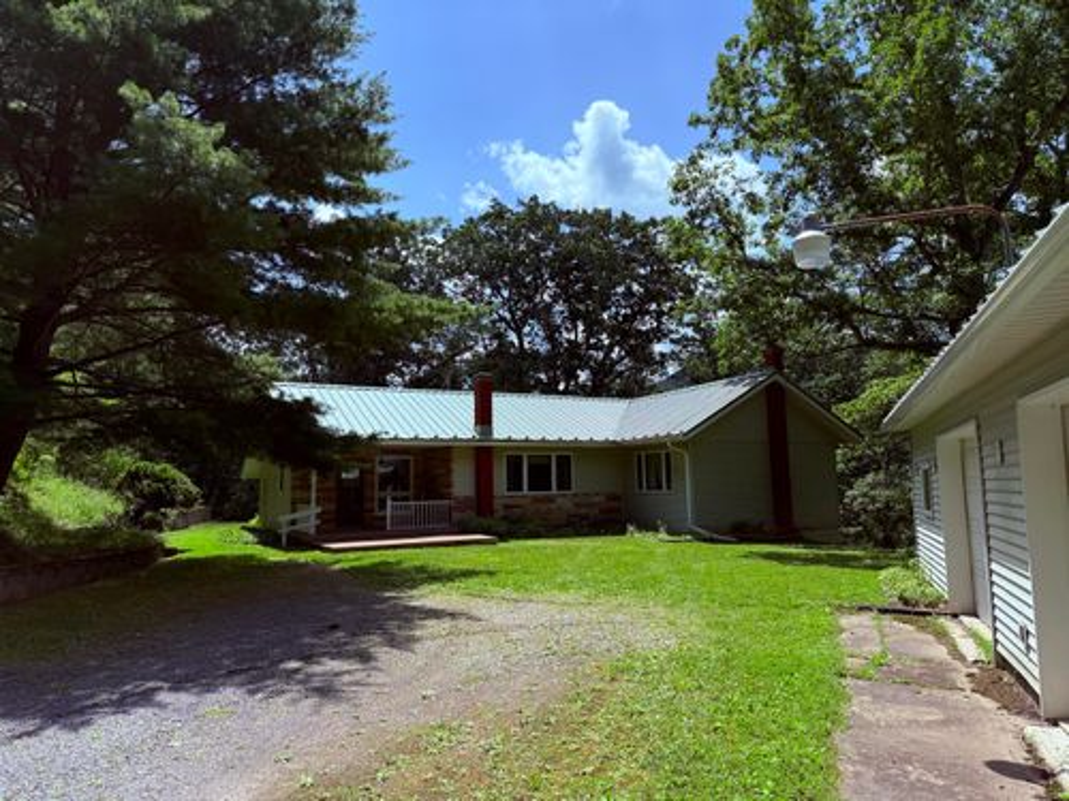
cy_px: 400
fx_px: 741
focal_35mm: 24
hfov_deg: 71.6
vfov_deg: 56.8
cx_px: 534
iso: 100
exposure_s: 1/4405
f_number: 1.78
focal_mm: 6.76
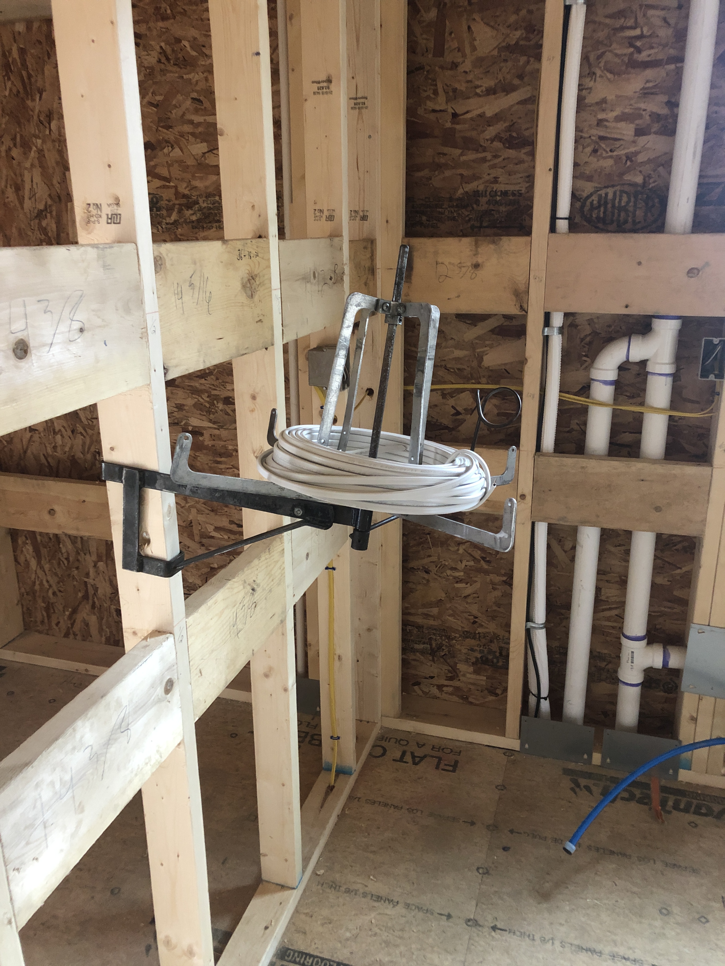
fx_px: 782
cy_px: 483
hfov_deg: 49.7
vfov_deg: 63.4
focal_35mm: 28
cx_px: 362
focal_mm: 3.99
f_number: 1.8
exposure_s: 1/9
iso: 100
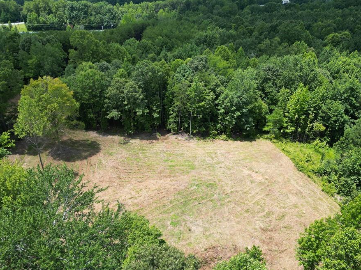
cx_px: 183
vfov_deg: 49.7
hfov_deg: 63.5
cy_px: 137
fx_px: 292
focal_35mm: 28
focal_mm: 6.72
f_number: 1.7
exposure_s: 1/1250
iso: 100
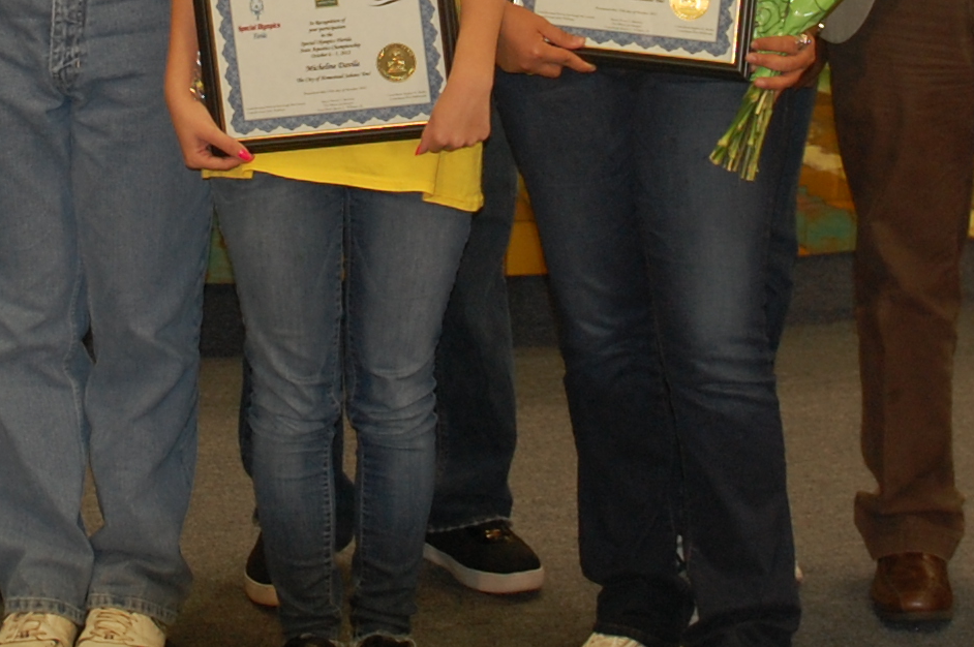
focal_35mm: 115
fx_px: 3108
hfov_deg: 17.7
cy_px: -208
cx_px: 300
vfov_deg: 11.6
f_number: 3.5
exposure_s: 1/60
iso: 400
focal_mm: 24
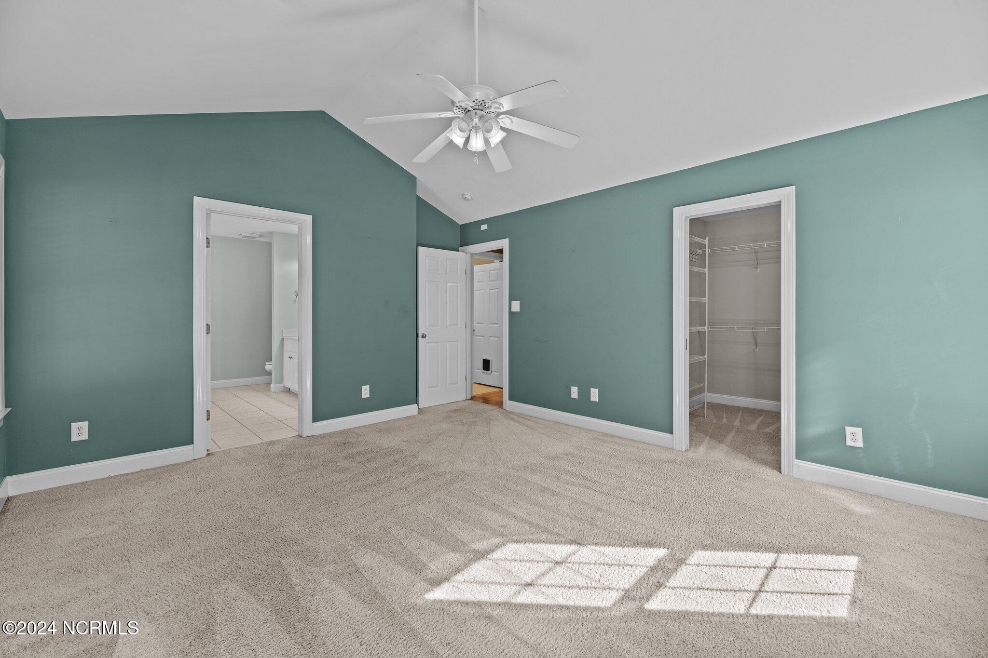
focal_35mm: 14
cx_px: 494
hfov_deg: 104.3
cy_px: 329
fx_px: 384
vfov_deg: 81.2
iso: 400
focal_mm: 14
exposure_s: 1/5
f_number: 9
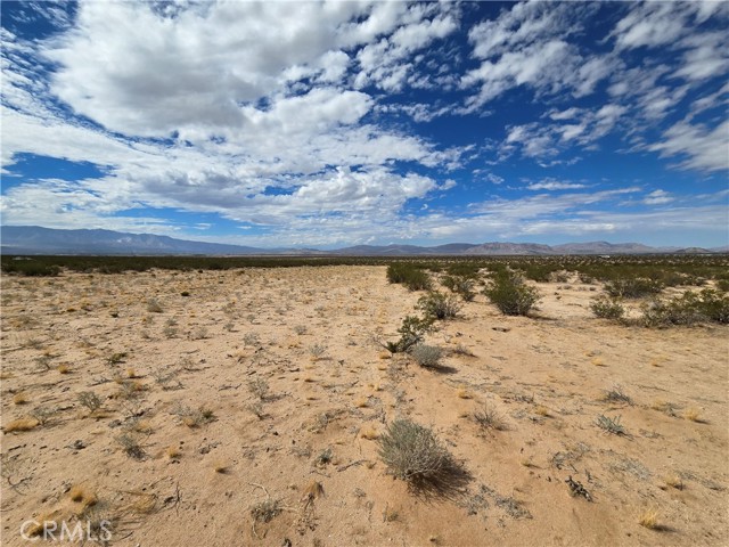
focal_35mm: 13
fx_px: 274
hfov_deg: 106.2
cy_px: 274
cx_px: 364
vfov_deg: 89.9
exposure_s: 1/5638
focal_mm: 2.2
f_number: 2.2
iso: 50
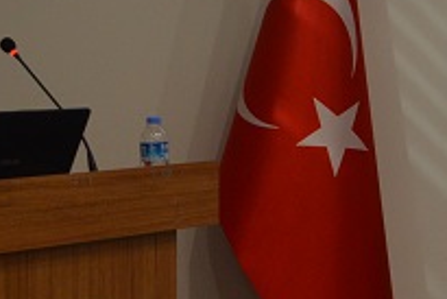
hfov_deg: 14.1
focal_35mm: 140
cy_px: -14
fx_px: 1740
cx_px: 569
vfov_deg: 9.7
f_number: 4
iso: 800
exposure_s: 1/50
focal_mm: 24
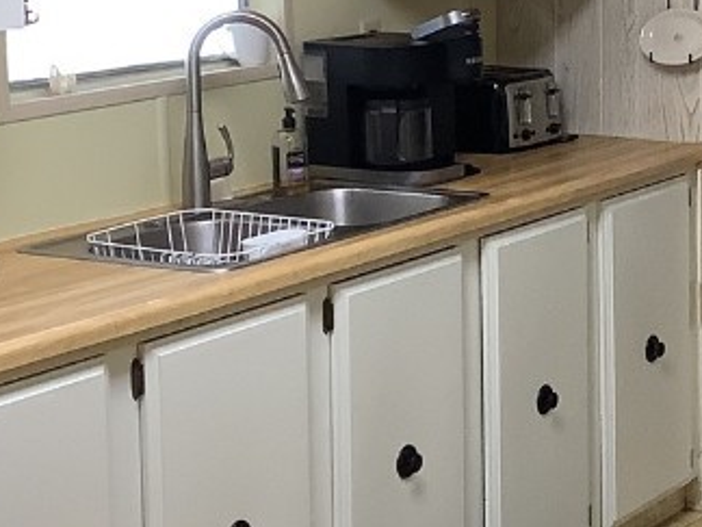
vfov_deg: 15.0
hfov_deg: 19.3
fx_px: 1987
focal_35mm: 98
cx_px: 752
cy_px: 113
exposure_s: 1/60
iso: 125
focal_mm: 3.3
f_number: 2.4
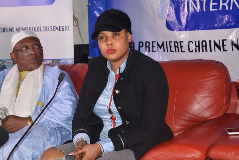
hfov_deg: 24.6
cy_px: 80
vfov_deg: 16.6
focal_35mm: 82
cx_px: 120
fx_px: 548
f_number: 5.6
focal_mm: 55
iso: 640
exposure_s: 1/60
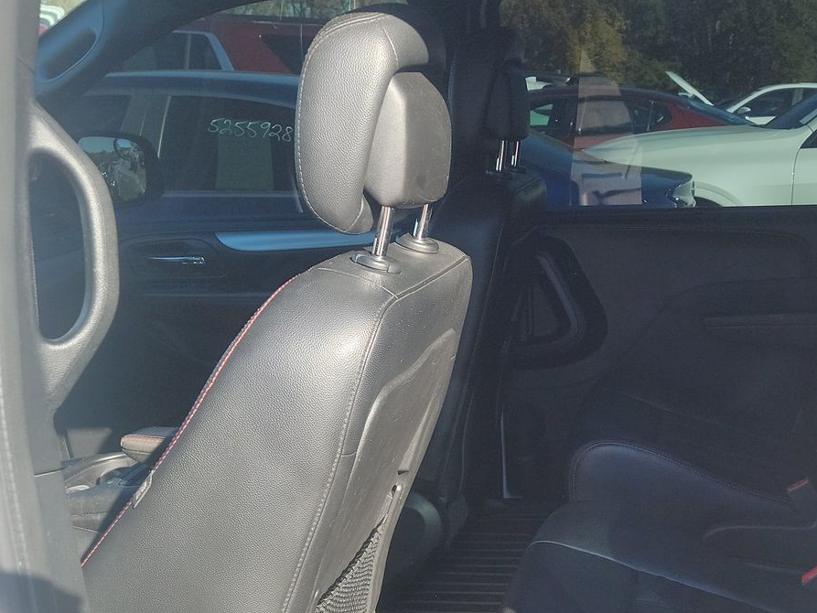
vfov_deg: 32.8
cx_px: 650
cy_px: 481
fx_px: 1015
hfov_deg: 42.0
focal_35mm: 43
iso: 50
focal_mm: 6.7
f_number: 1.8
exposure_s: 1/180
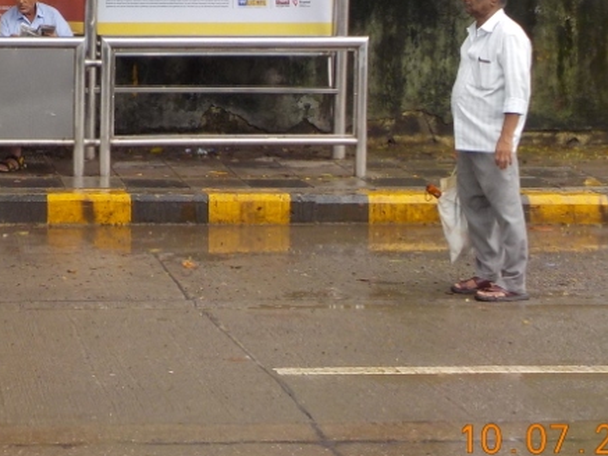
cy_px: 15
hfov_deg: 21.4
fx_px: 1564
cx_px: 32
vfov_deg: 16.3
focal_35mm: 89
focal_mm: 5.2
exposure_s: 1/200
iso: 125
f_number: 3.7
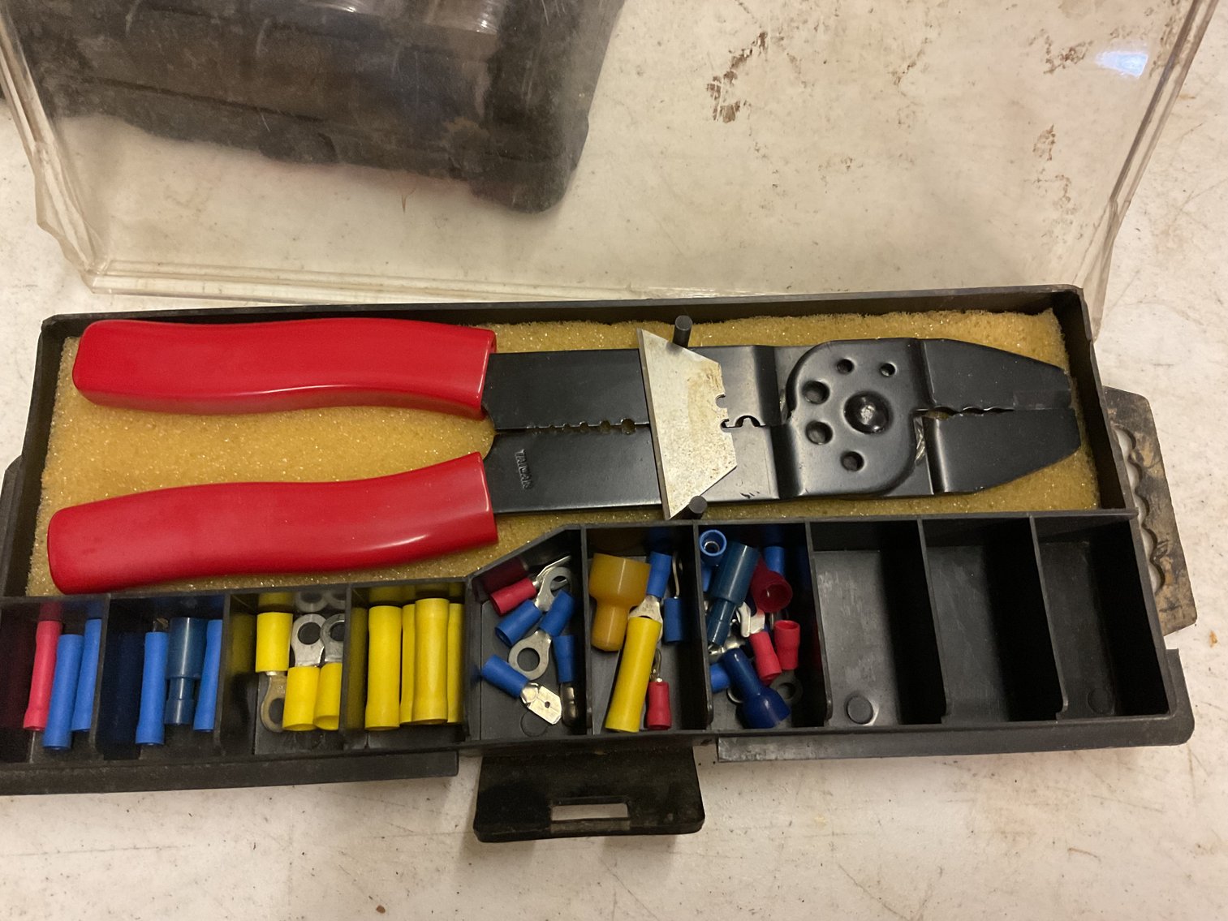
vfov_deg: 48.2
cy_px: 460
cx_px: 614
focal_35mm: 29
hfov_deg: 61.7
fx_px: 1029
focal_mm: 3
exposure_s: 1/30
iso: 250
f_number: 1.8
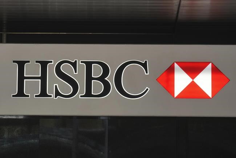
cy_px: 79
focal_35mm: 166
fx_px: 1088
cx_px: 118
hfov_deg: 12.4
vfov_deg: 8.3
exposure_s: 1/160
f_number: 5.6
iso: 640
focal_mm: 111
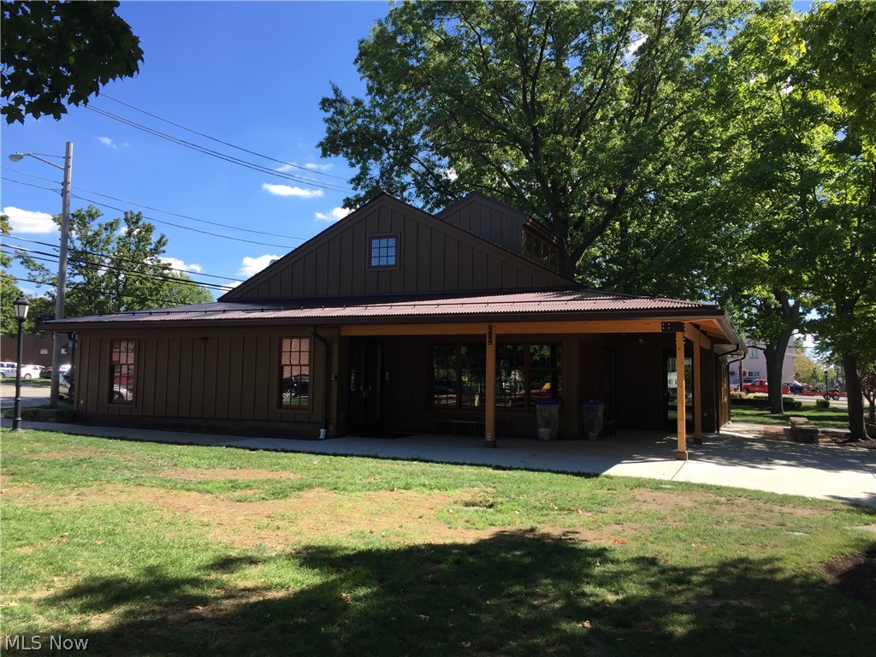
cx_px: 438
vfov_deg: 48.2
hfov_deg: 61.7
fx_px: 734
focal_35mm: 29
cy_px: 328
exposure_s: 1/920
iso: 32
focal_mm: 4.15
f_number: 2.2
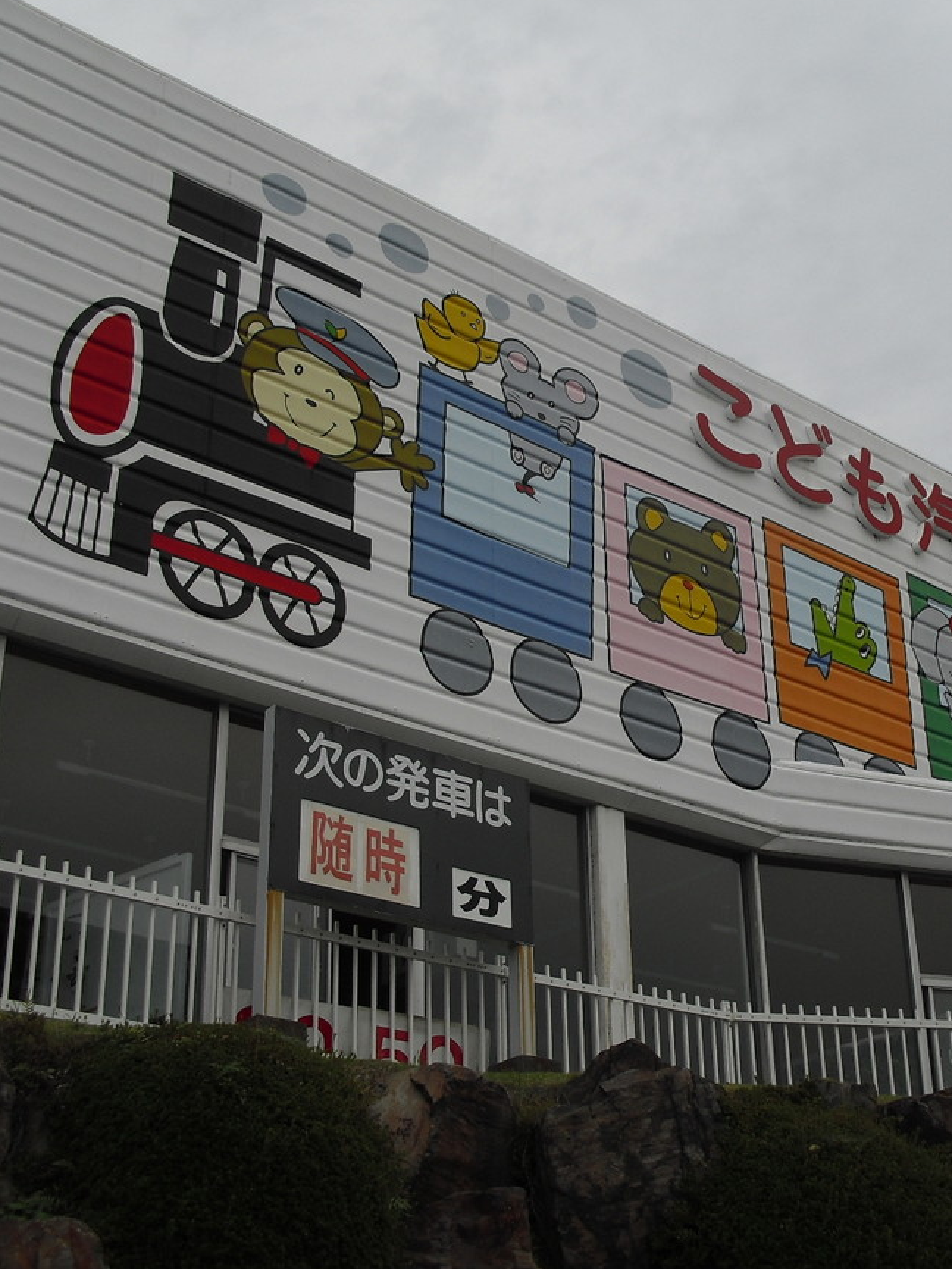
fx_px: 1833
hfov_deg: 28.8
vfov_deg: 38.2
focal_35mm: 50
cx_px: 688
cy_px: 615
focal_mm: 6.3
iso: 64
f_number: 7.8
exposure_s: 1/160
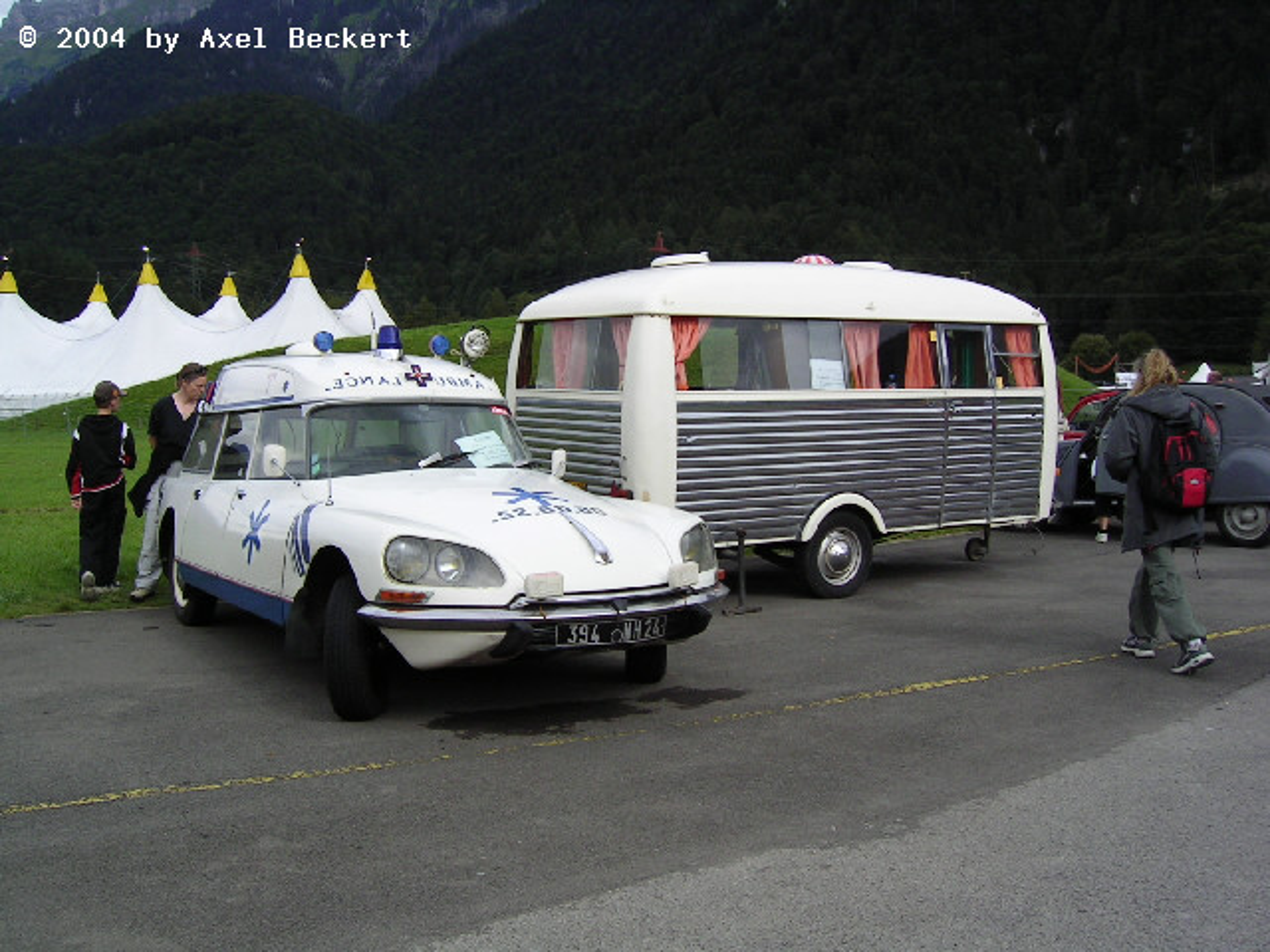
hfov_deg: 51.4
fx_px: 1321
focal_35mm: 36
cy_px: 476
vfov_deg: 39.7
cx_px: 635
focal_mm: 5.6
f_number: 4.8
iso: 50
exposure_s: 1/287
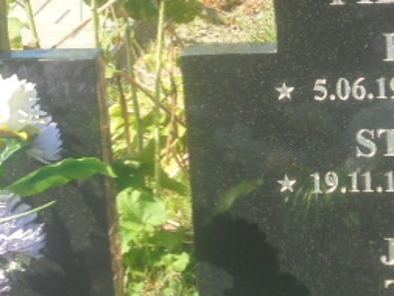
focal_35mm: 162
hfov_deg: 12.2
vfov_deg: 9.2
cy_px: 104
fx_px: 1845
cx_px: 302
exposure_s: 1/160
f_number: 5.6
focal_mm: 11.5
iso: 100
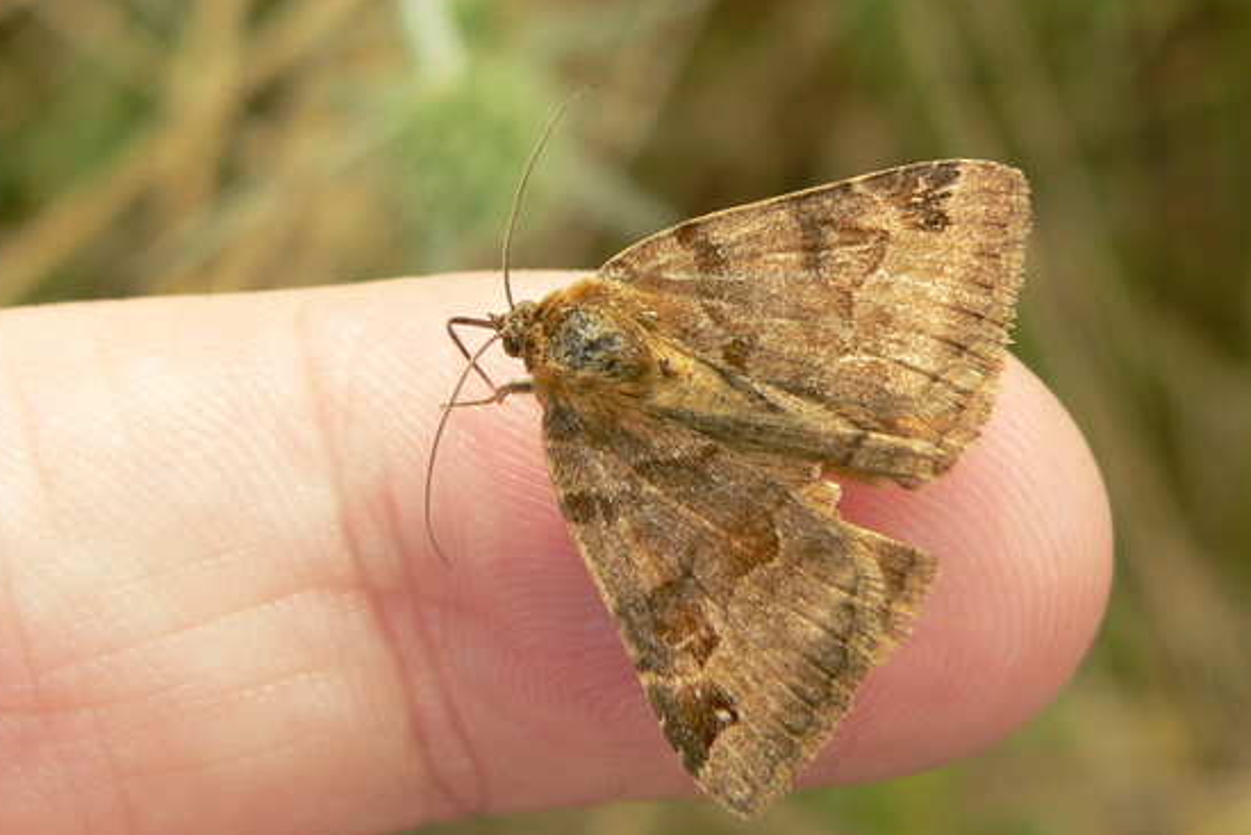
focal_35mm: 108
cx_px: 645
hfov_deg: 18.9
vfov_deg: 12.7
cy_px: 339
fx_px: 3754
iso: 80
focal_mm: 11.2
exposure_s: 1/200
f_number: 4
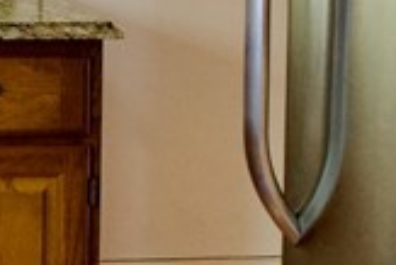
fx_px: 1762
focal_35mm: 160
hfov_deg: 11.4
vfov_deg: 8.3
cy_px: -212
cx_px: -435
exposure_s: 1/160
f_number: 2.8
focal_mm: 24
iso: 3200
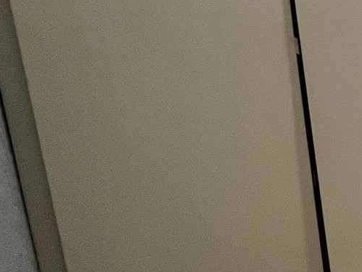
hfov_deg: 22.1
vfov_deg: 26.9
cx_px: 655
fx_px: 523
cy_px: -21
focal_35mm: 50
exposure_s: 1/60
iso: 200
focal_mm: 1.57
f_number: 1.8
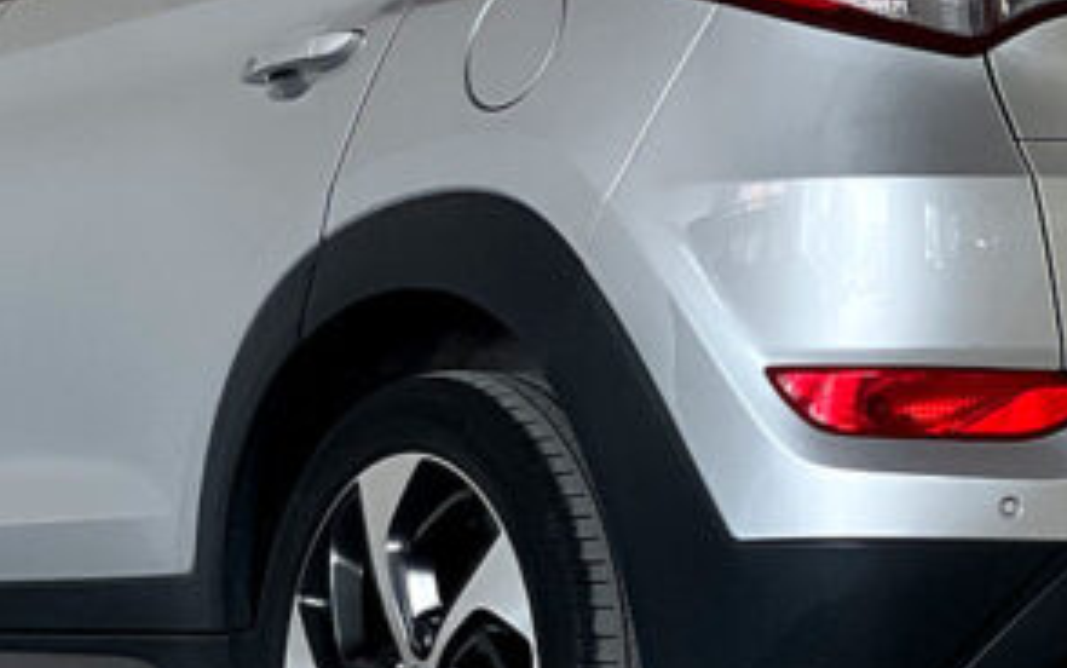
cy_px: -54
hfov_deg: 9.4
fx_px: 6458
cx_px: 606
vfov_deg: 5.9
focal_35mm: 222
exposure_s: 1/121
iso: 200
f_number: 2.8
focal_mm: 9
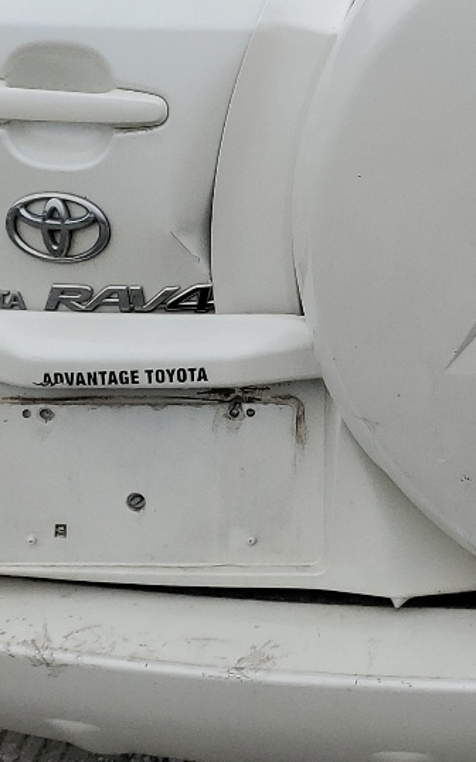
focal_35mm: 82
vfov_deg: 24.8
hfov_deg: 15.1
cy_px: 139
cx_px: 638
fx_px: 1703
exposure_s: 1/3333
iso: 50
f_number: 1.5
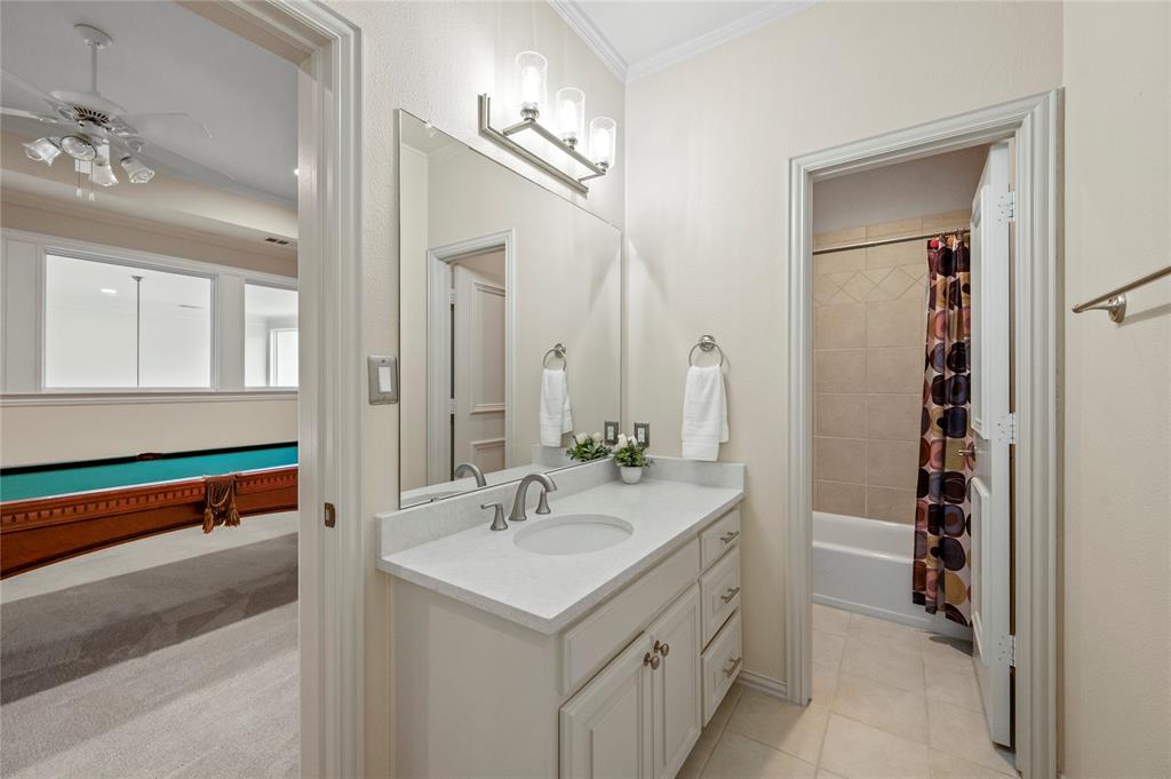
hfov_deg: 104.3
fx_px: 455
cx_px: 586
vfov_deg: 81.1
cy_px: 390
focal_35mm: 14
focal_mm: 14
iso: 1250
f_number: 8
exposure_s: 1/30
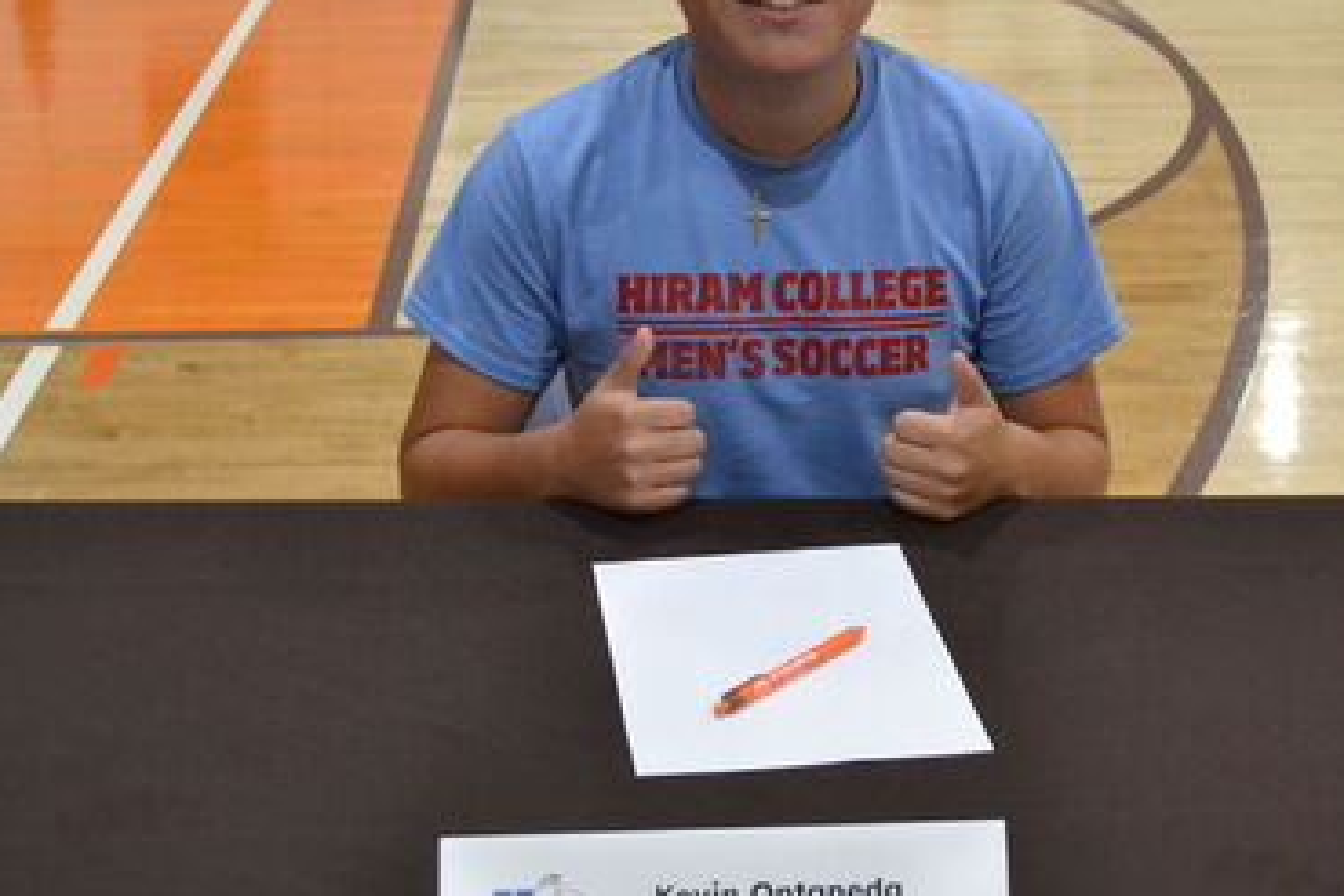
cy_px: 364
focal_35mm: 65
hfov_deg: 30.9
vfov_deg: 20.9
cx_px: 825
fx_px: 2426
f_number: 4.2
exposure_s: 1/320
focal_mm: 26
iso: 3200
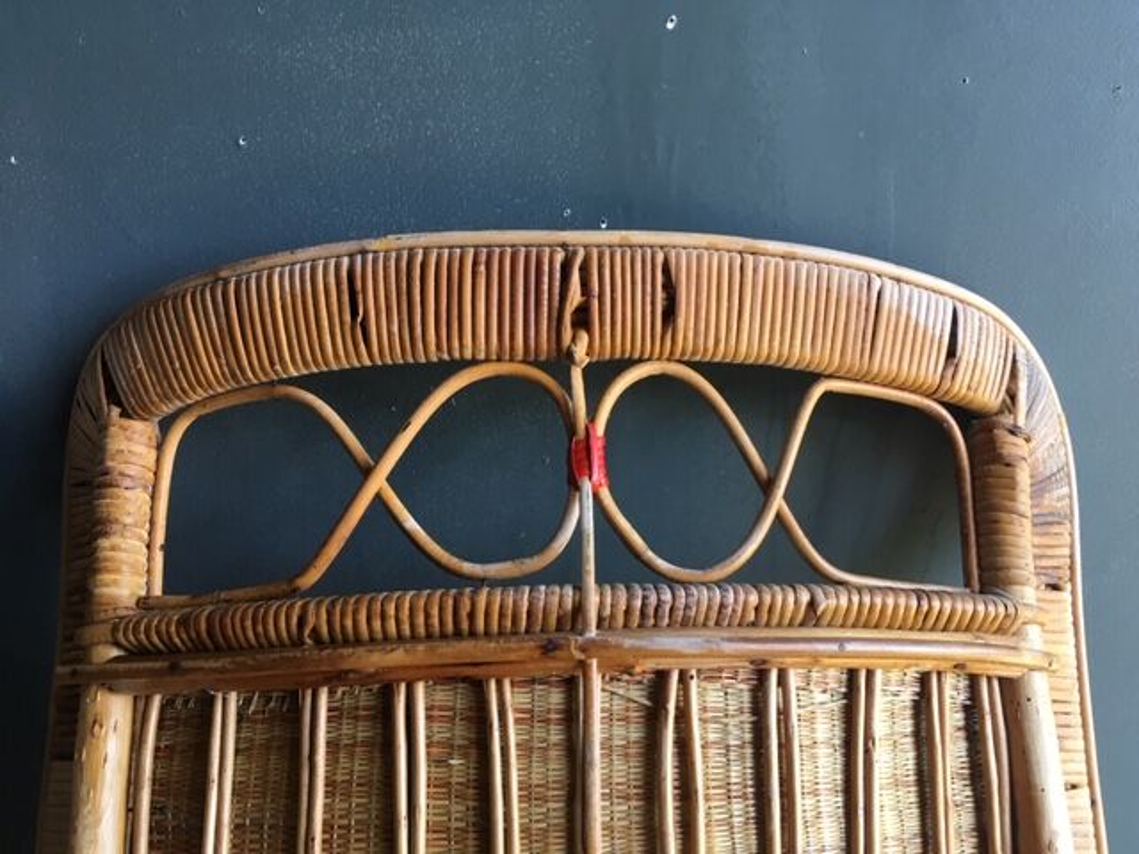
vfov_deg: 48.2
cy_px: 427
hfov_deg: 61.7
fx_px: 954
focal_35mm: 29
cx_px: 570
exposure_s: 1/33
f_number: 2.2
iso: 32
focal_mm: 4.15
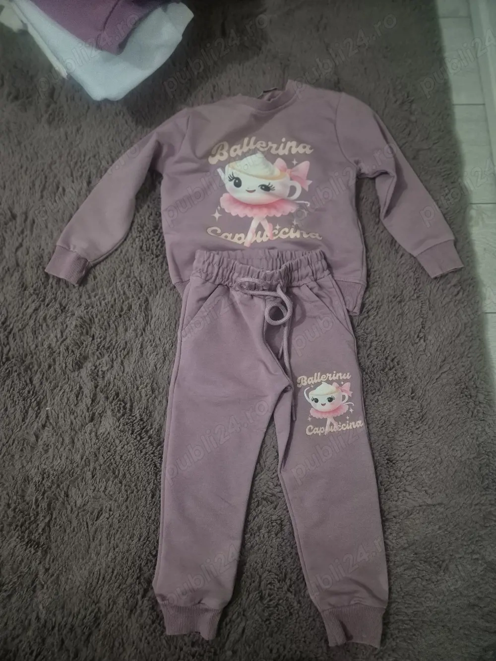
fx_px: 439
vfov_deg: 73.9
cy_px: 330
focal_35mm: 23
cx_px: 248
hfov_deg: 58.9
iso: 2000
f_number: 1.8
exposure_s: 1/50
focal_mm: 5.4
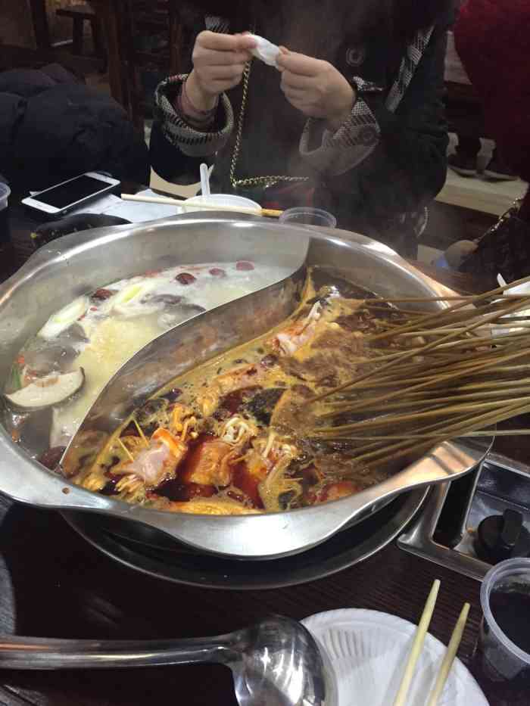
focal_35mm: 29
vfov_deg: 61.7
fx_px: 592
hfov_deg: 48.2
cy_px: 353
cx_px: 265
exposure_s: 1/25
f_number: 2.2
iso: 250
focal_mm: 4.15
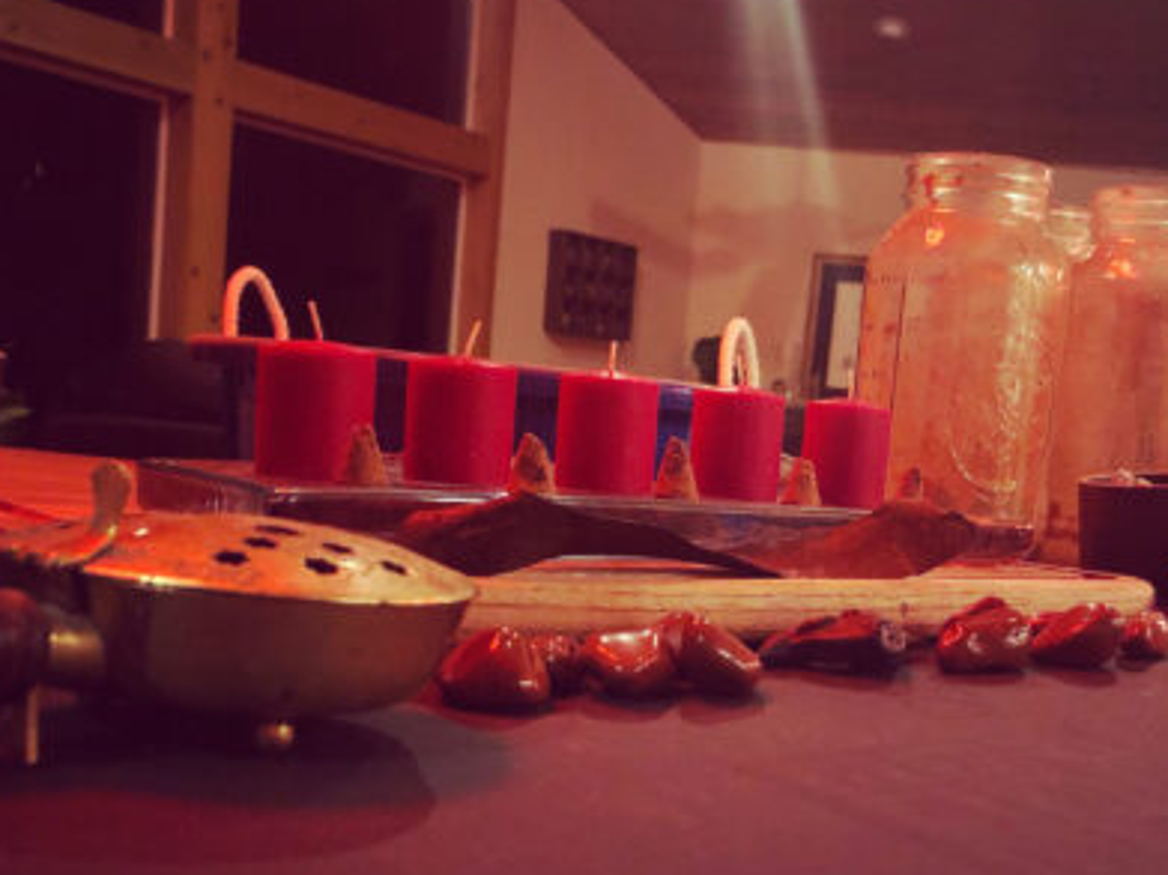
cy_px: 579
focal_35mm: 43
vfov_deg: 33.3
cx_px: 813
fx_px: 1450
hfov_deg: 43.0
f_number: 1.8
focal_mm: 3.99
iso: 100
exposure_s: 1/4
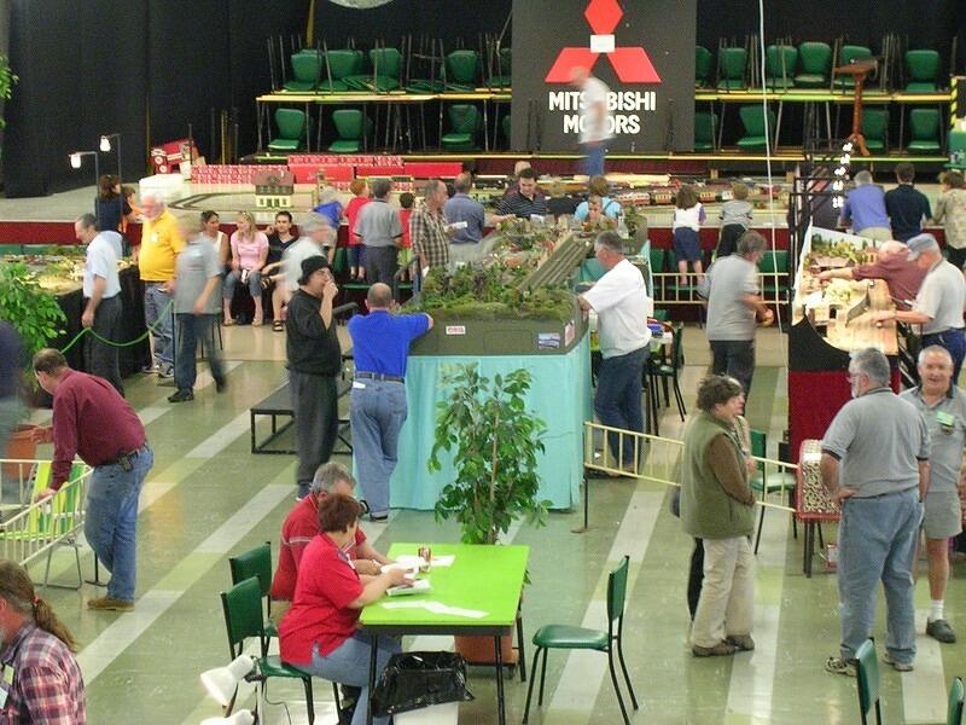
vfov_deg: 14.1
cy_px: 362
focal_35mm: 105
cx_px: 483
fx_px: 2930
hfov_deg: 18.7
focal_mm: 15.9
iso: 200
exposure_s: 1/4.8
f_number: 4.6
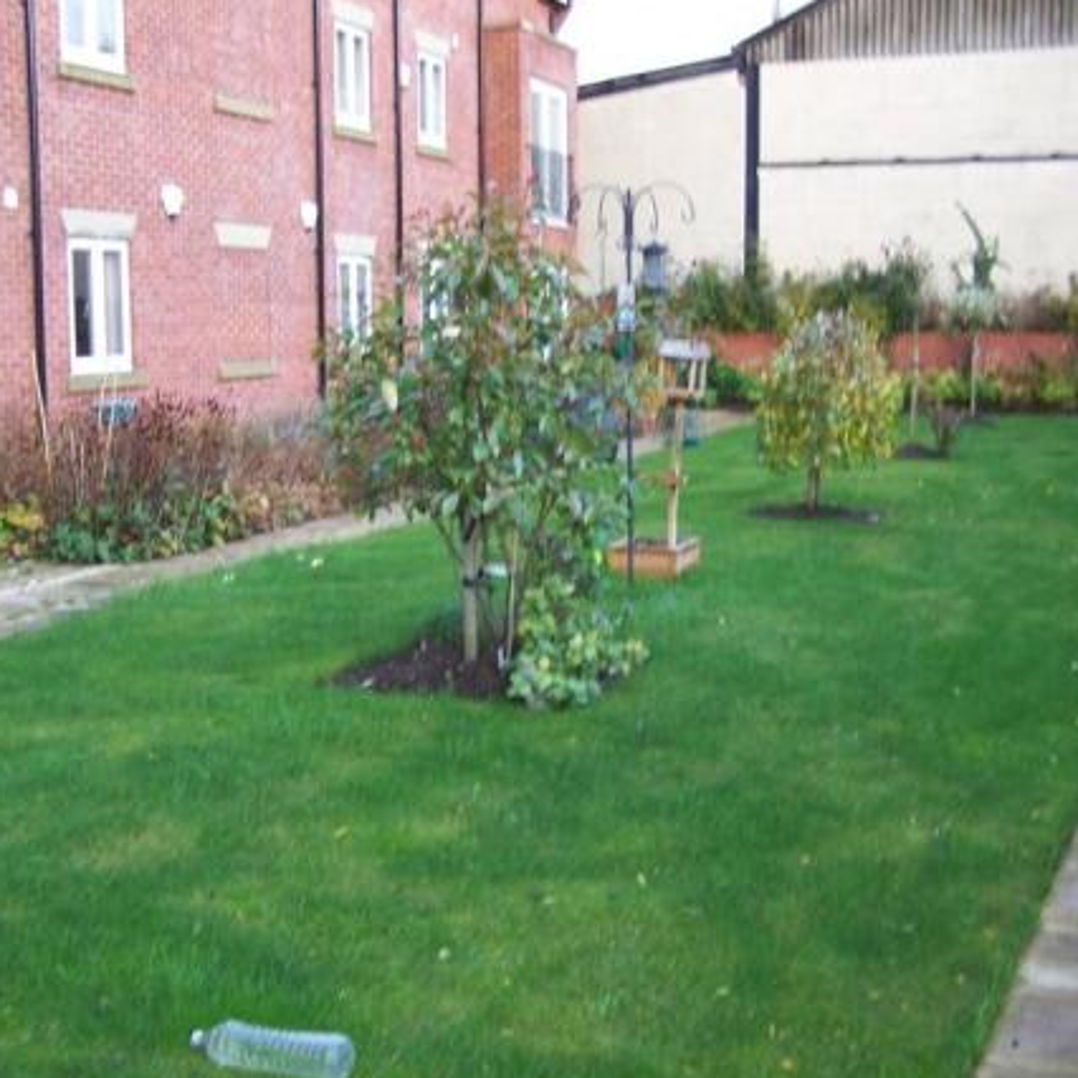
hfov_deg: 36.8
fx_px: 1621
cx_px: 563
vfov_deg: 36.8
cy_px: 545
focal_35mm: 46
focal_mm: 6.3
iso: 200
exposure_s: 1/60
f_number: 2.8
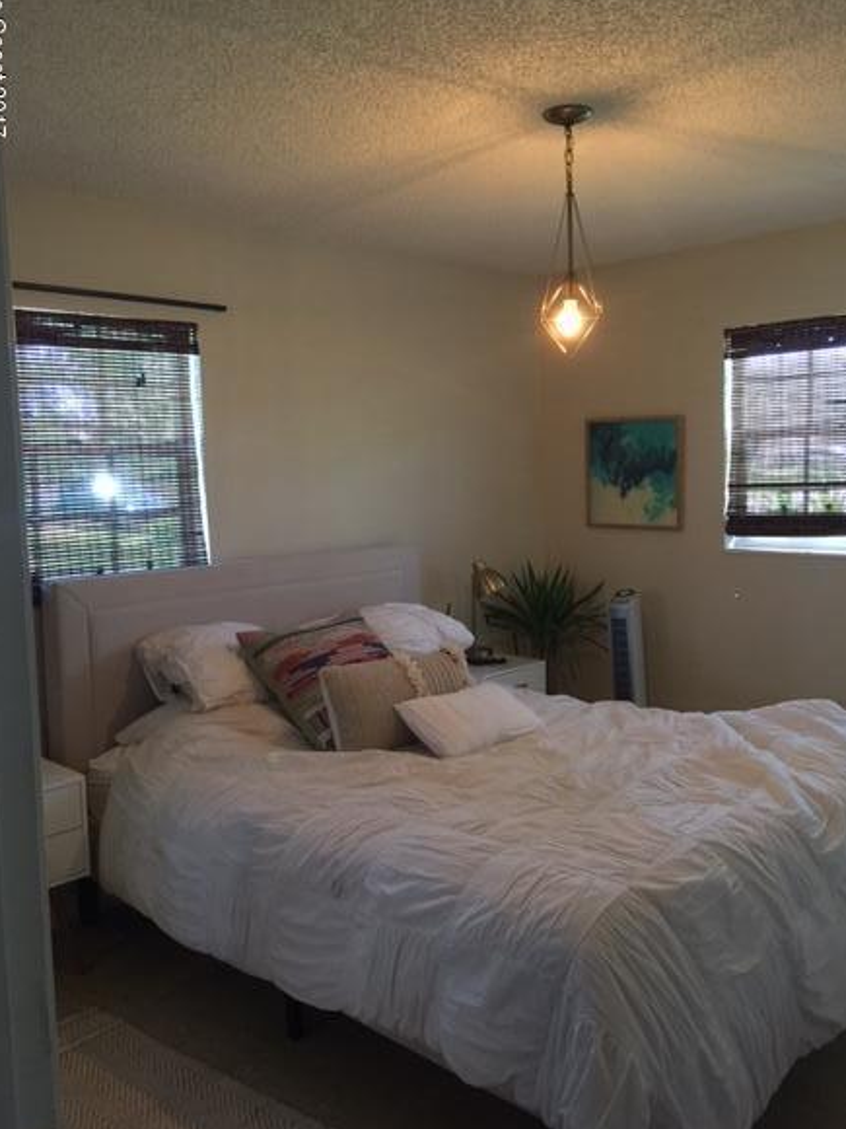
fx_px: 1043
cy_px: 555
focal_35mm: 32
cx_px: 424
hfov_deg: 44.2
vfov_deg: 56.8
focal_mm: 4.15
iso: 125
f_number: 2.2
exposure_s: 1/15
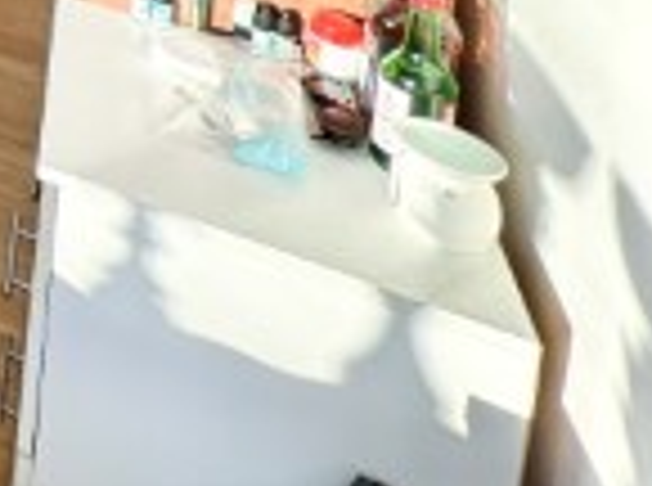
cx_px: -630
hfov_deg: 19.3
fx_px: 1165
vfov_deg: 16.4
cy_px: -549
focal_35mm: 62
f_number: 2.2
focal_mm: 2.22
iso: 40
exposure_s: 1/158
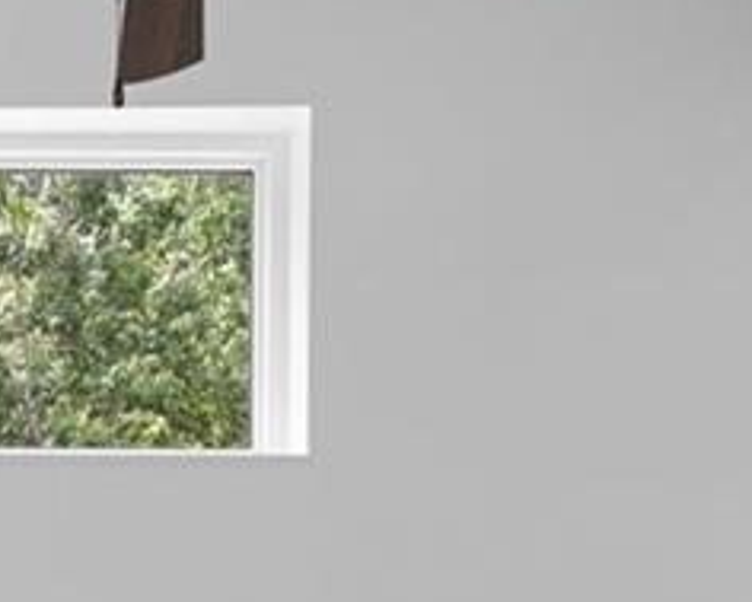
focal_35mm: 121
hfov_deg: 14.5
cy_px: 1147
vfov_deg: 11.6
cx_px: -484
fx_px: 2694
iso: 400
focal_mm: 19
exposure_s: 1/50
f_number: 8
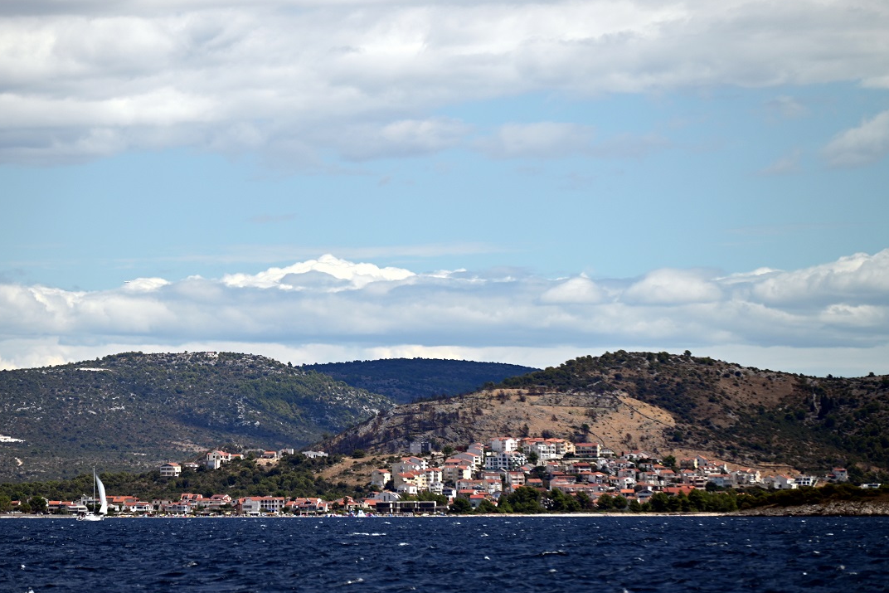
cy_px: 257
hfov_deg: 7.1
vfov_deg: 4.7
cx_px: 354
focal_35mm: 291
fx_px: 7187
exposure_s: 1/1250
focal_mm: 240
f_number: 6.3
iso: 100
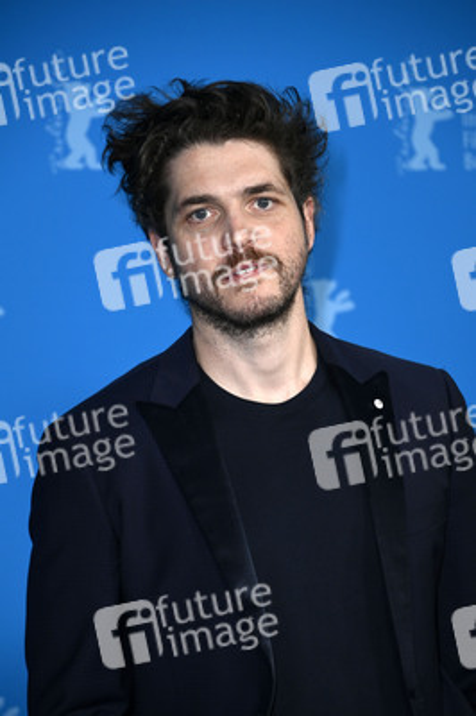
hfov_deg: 8.6
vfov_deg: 12.8
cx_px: 238
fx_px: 3179
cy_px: 358
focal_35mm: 160
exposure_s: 1/250
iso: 1000
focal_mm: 160
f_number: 5.6
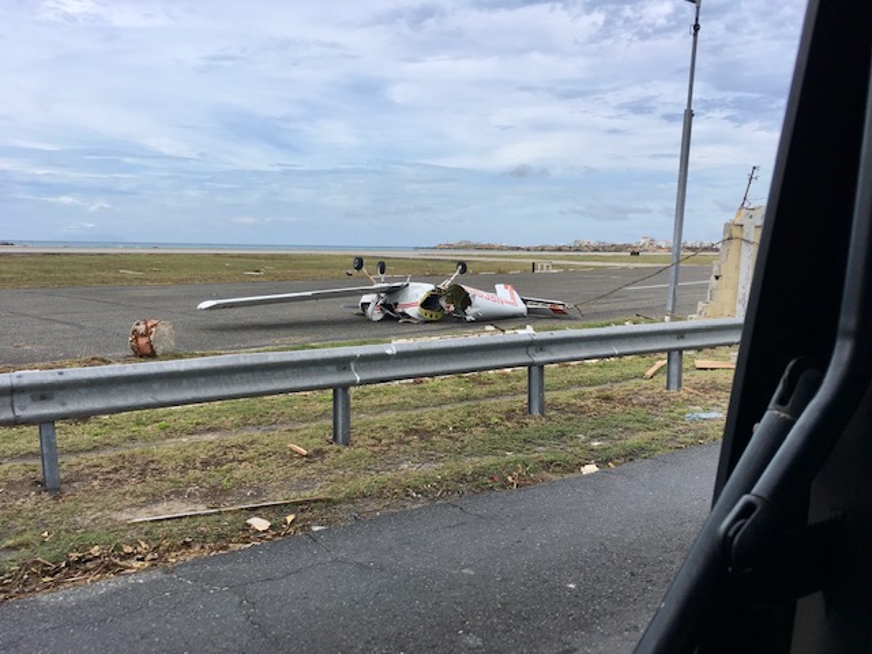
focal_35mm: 29
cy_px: 327
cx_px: 436
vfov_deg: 48.2
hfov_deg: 61.7
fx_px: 731
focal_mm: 4.15
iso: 25
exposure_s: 1/1221
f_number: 2.2
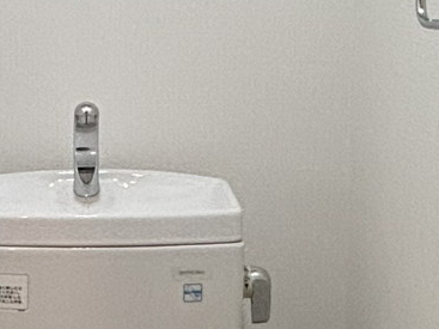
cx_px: 93
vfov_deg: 16.6
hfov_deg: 21.8
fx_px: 1128
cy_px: 133
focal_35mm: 89
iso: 160
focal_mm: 1.54
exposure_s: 1/50
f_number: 2.4
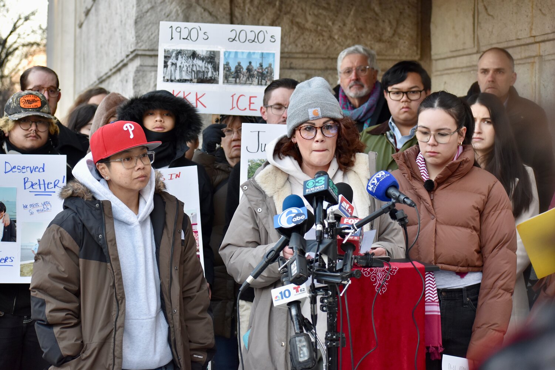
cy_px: 185
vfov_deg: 13.0
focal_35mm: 105
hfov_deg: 19.5
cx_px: 278
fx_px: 1619
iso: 800
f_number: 4.5
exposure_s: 1/320
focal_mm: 70
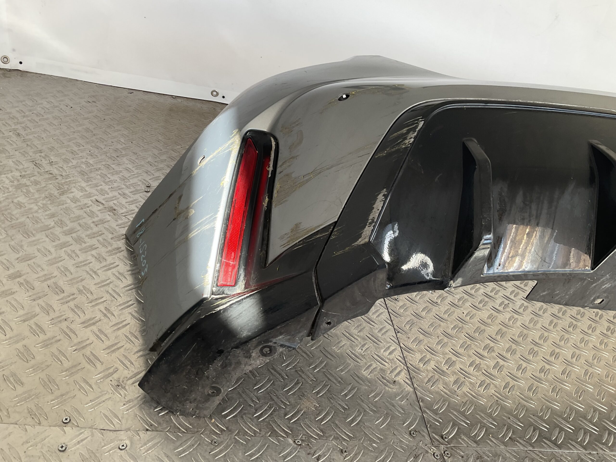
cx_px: 308
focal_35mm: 29
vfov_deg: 48.2
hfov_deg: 61.7
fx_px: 516
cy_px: 231
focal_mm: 3
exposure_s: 1/120
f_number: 1.8
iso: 25
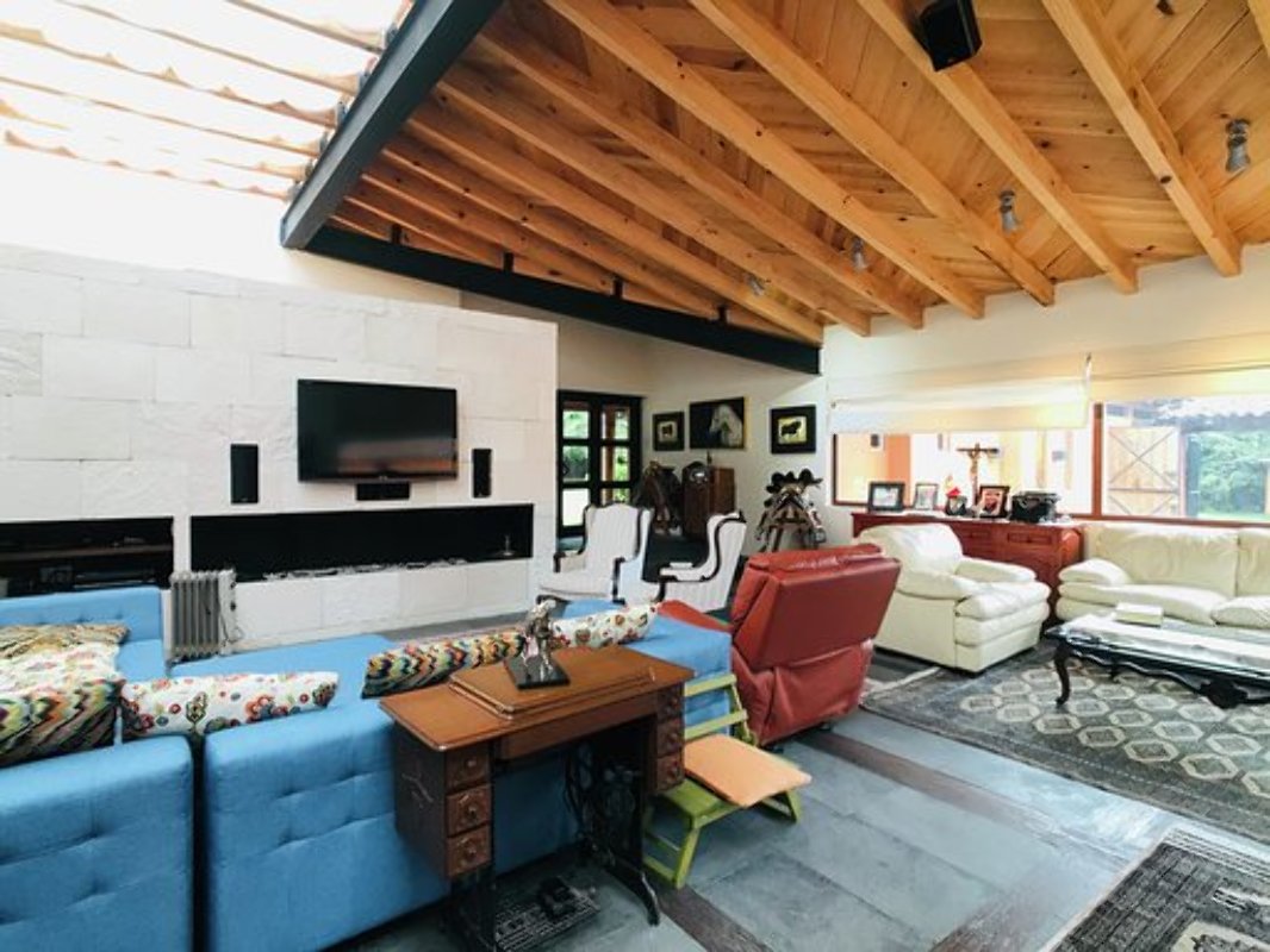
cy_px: 476
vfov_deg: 49.8
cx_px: 635
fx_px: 1028
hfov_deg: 63.4
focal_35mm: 28
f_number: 1.8
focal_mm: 3.99
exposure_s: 1/40
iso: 25
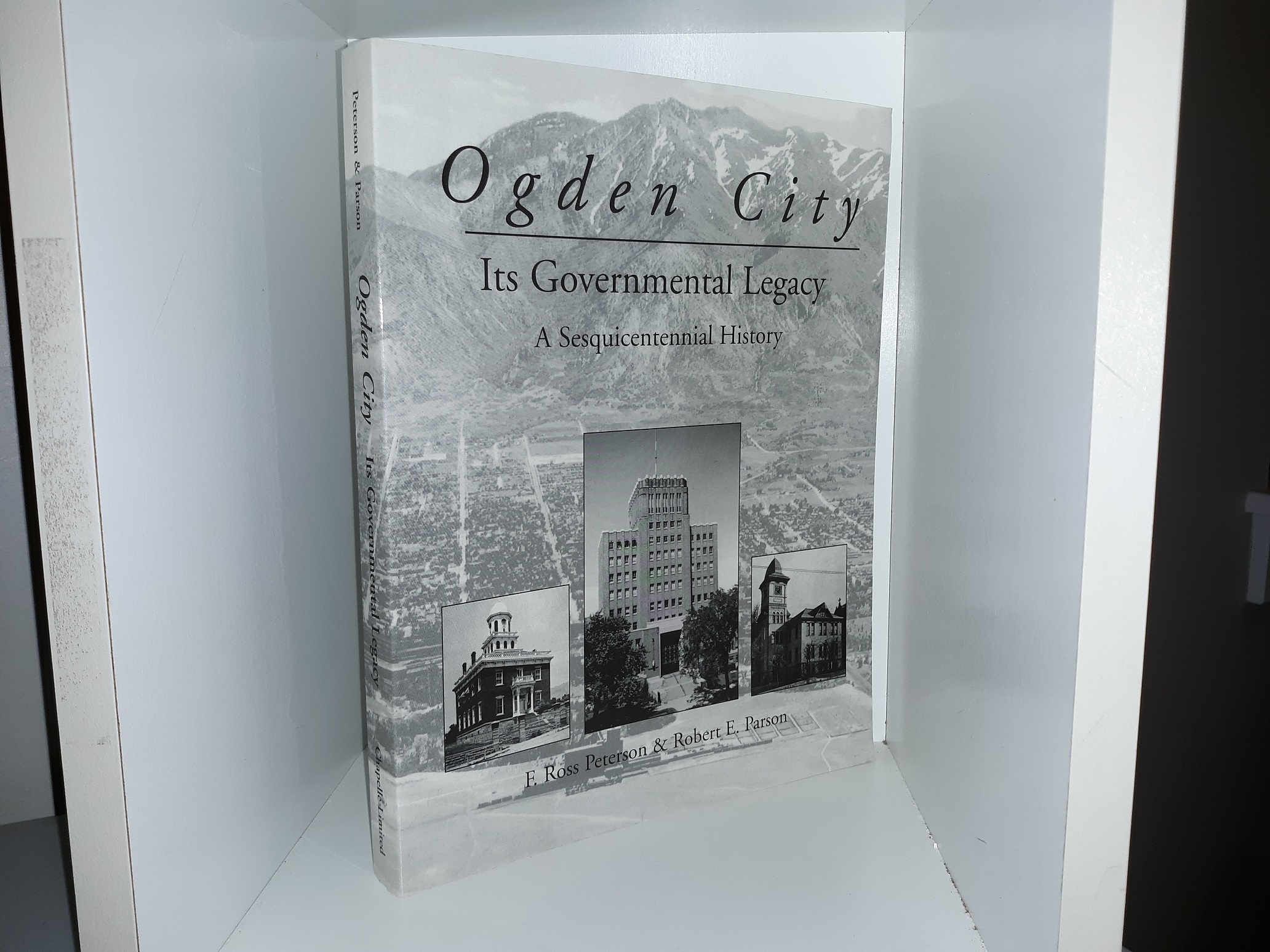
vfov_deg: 49.7
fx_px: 1027
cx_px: 635
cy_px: 476
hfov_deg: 63.4
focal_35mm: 28
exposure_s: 1/120
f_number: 1.7
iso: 50
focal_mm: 3.7
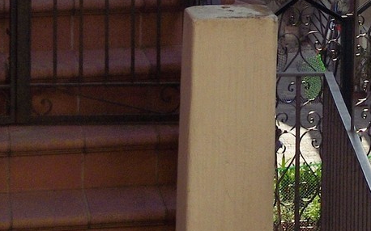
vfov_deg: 5.9
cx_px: 379
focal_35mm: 214
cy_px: -352
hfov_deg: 9.7
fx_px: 2163
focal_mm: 40
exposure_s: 1/640
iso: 640
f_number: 14
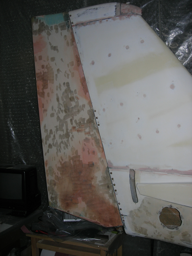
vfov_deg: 49.0
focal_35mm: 38
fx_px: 281
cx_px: 96
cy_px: 128
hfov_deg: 37.7
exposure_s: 1/60.1
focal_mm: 7.8
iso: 64
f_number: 2.8
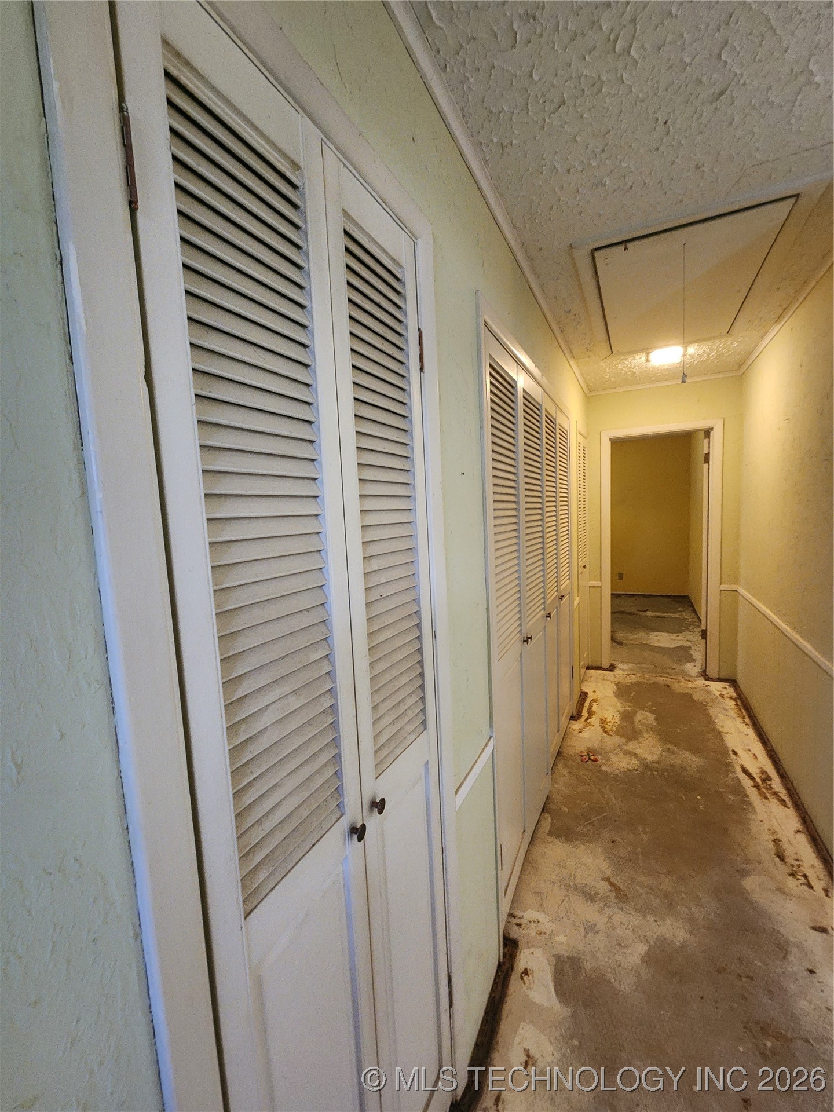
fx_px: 418
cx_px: 417
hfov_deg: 89.9
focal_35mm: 13
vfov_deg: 106.2
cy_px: 556
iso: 640
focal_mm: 2.2
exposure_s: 1/24
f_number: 2.2
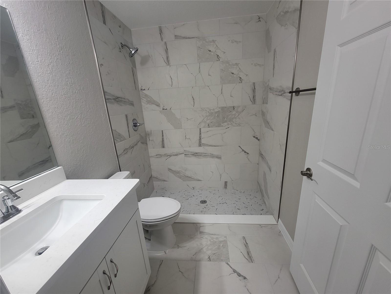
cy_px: 147
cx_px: 196
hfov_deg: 106.2
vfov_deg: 89.9
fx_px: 147
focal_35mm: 13
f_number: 2.2
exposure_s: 1/60
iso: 125
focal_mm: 2.2
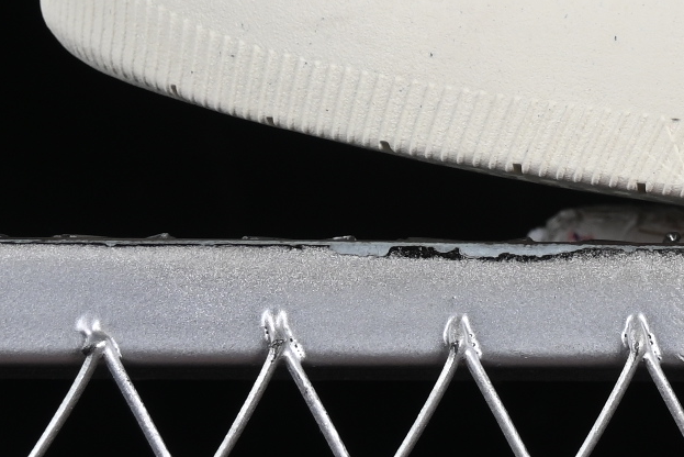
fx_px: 6368
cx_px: 1131
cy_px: -366
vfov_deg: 4.1
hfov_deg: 6.1
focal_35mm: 335
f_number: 8
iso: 160
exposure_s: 1/80
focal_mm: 50
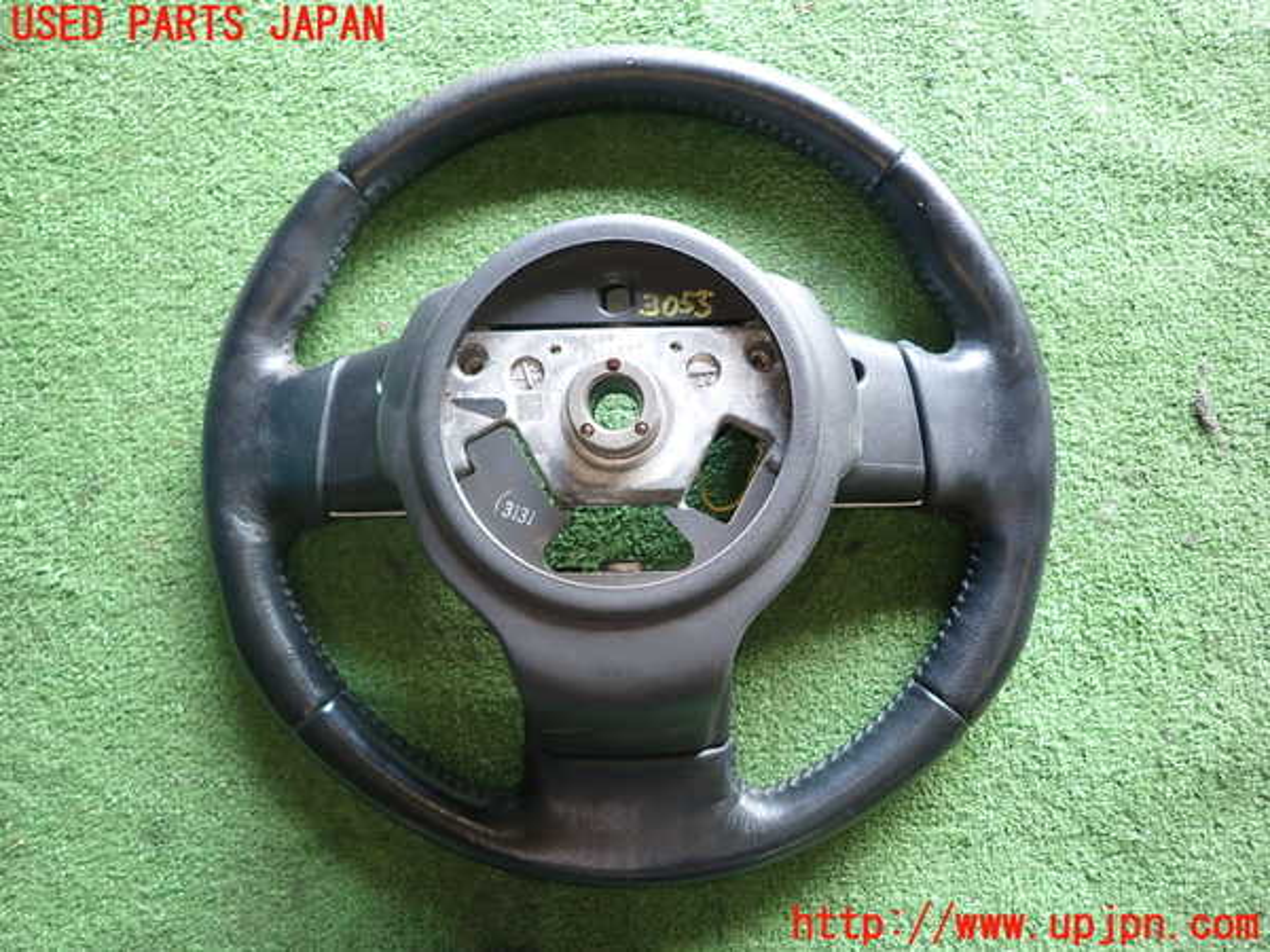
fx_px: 917
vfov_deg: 54.9
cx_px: 635
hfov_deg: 69.4
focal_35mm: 25
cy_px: 476
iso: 160
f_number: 2
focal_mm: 4.5
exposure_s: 1/60
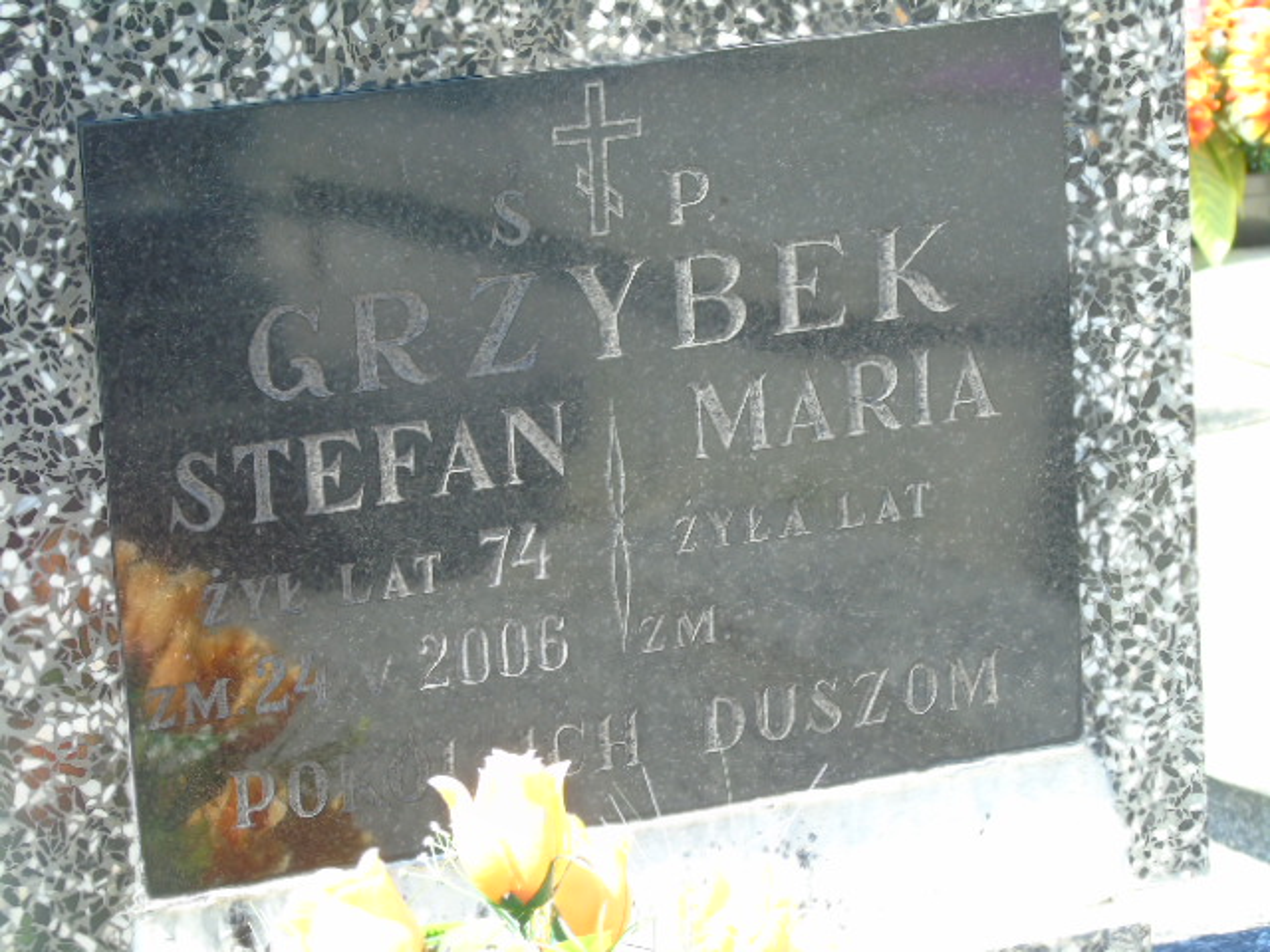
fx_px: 5943
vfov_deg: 9.2
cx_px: 635
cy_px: 476
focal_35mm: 162
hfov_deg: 12.2
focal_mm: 29
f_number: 4.9
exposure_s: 1/125
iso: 160
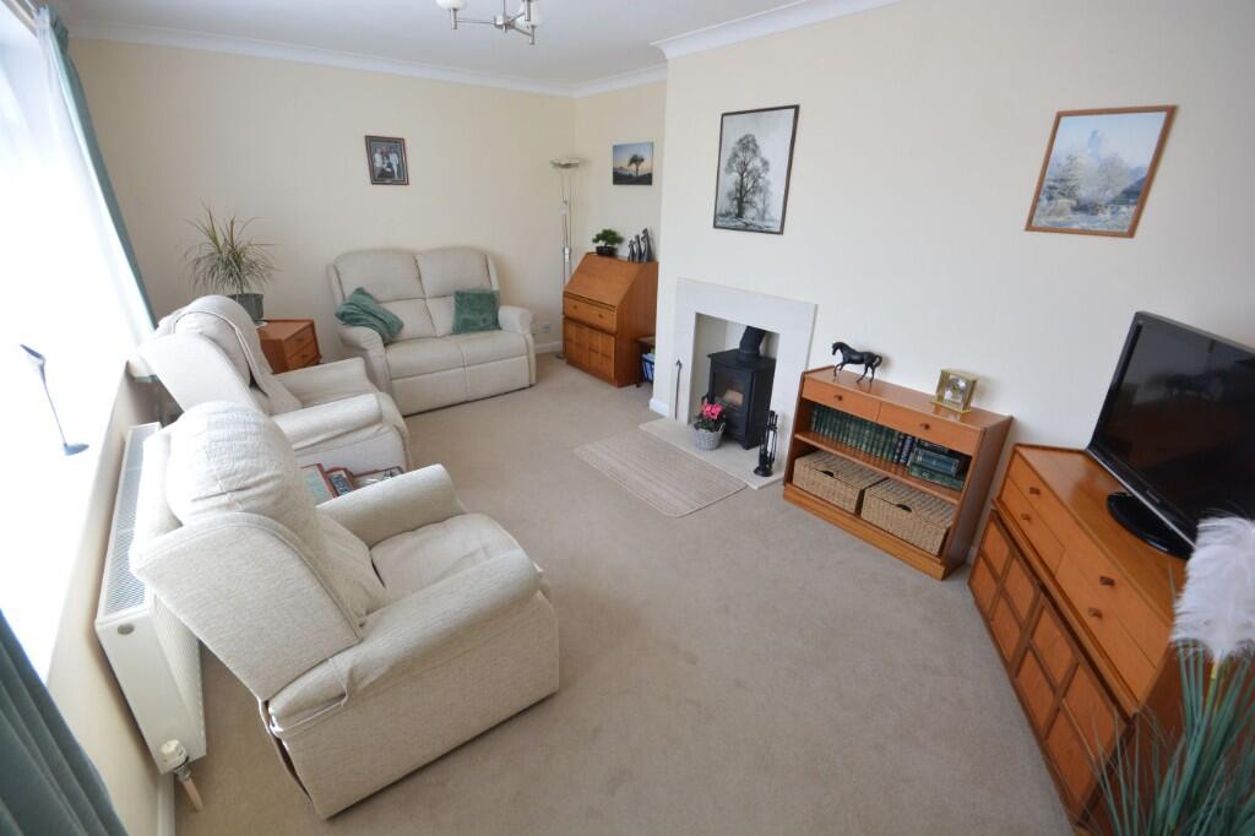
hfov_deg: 100.4
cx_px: 628
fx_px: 523
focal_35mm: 15
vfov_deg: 77.3
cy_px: 418
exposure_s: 1/50
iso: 400
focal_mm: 10
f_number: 8
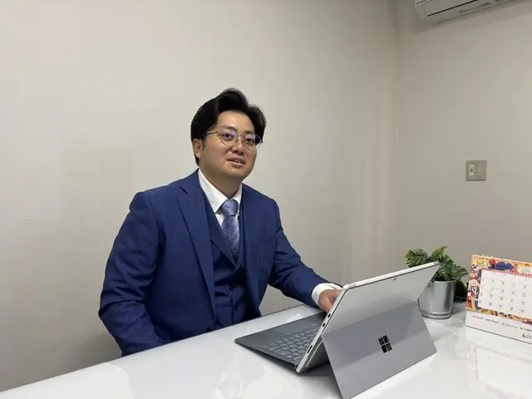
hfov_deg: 67.3
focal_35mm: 26
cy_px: 200
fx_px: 400
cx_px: 266
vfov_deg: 53.1
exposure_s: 1/100
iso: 100
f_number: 1.6
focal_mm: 5.96
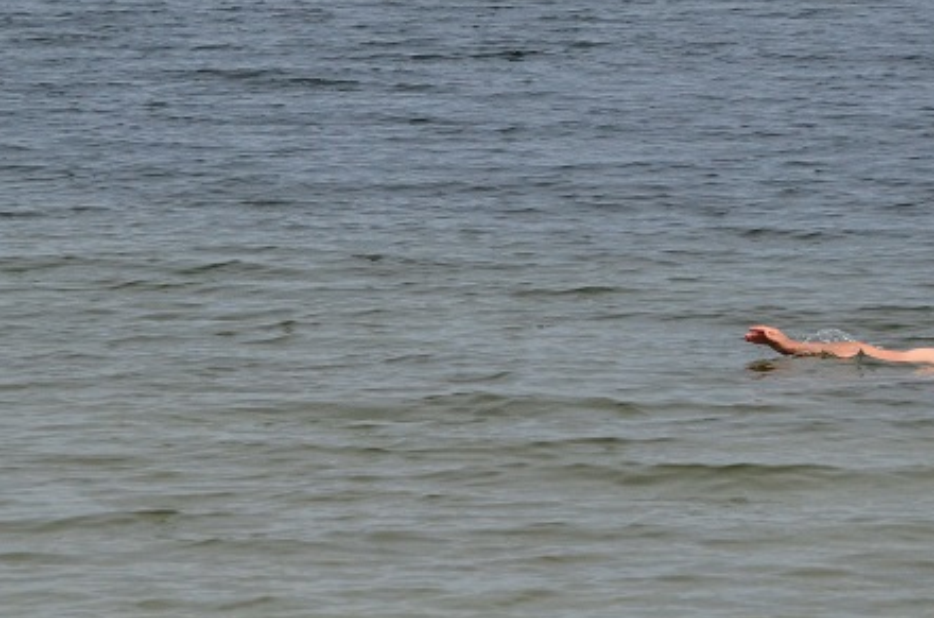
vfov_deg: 4.1
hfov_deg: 6.2
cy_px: 285
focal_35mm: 334
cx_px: 788
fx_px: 8644
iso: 640
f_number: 4.5
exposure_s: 1/8000
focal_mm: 98
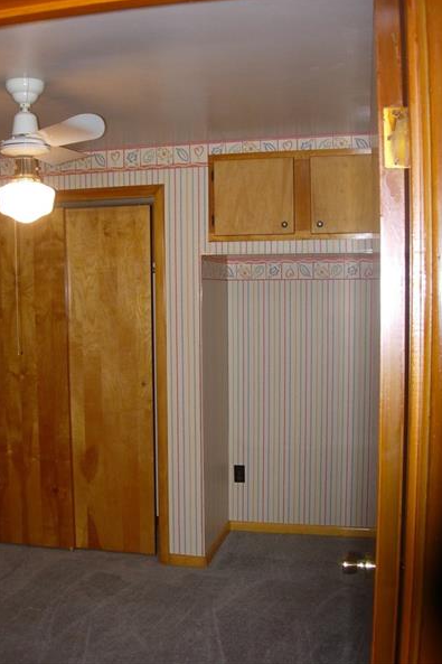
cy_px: 333
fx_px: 737
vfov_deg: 48.5
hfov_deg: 33.3
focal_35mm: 40
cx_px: 195
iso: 79
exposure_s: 1/64
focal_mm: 7.8
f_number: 2.8
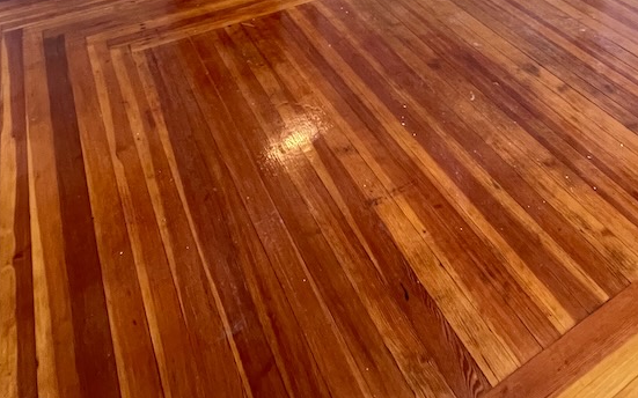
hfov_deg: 58.7
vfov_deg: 32.0
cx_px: 409
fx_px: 556
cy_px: -91
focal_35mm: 32
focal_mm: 1.57
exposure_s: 1/60
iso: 640
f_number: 1.8
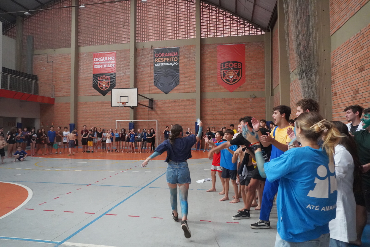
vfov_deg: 53.2
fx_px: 247
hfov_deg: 73.7
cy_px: 124
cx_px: 185
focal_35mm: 24
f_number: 4
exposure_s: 1/160
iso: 5000
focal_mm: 16
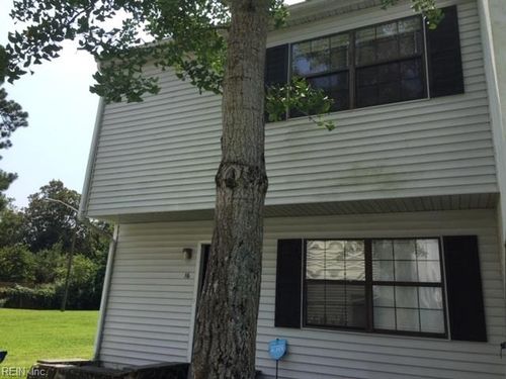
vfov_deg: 48.2
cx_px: 253
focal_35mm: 29
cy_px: 190
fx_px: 424
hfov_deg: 61.7
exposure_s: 1/1522
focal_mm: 4.15
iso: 32
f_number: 2.2
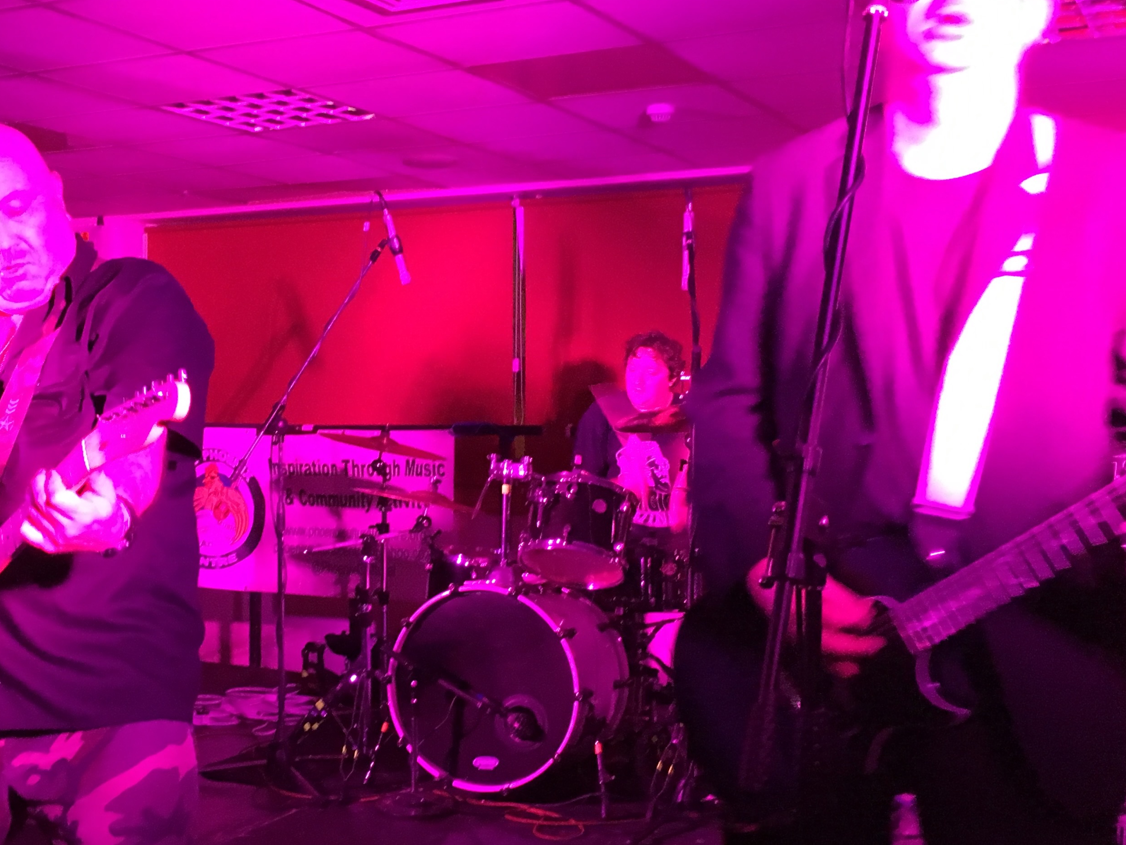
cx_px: 367
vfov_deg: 30.9
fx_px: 1529
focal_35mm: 47
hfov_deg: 39.9
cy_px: 447
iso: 320
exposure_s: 1/17
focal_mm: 4.15
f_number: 2.2
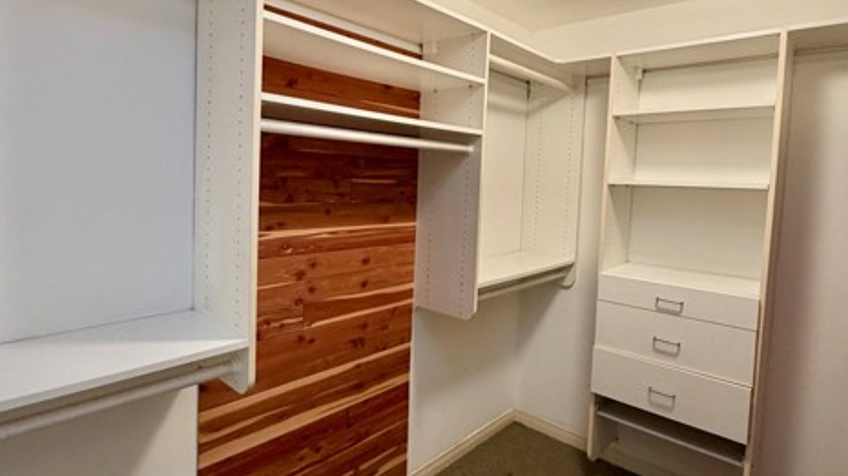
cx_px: 419
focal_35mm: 21
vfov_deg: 53.3
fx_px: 472
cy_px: 204
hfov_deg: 83.9
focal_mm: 2.22
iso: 250
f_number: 2.2
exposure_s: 1/60
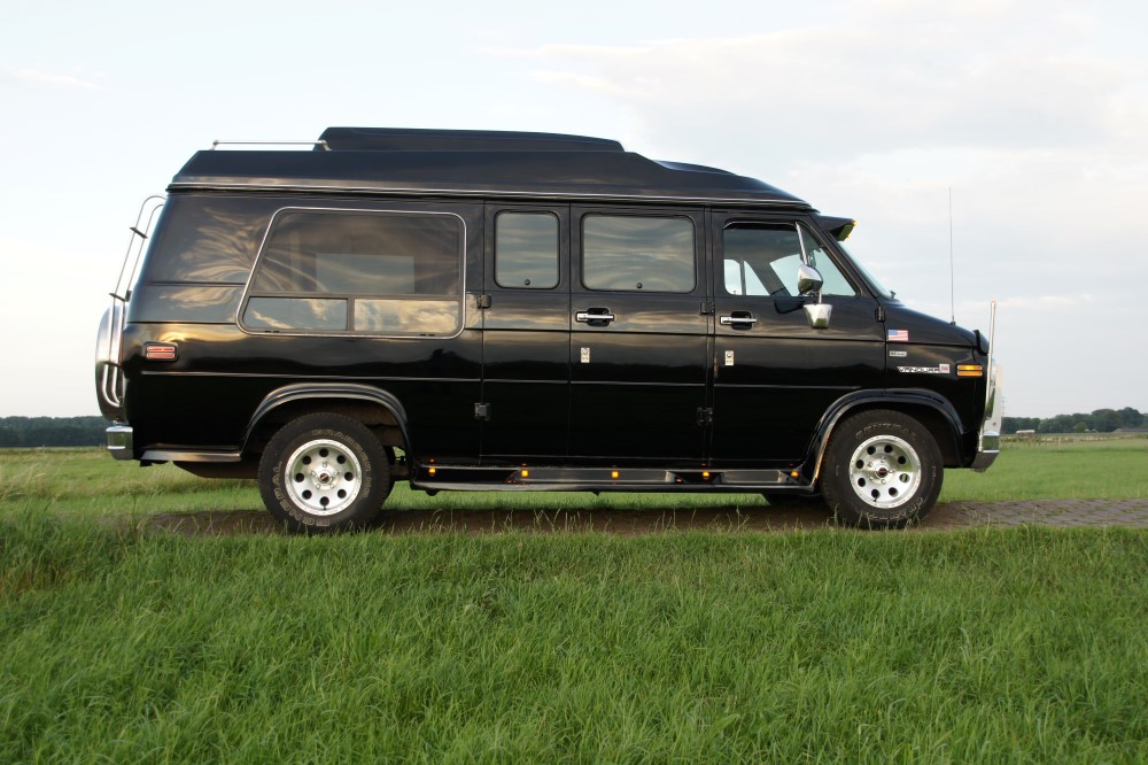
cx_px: 574
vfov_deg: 31.9
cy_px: 382
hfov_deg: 46.4
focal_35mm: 42
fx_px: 1339
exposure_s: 1/80
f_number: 5.6
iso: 200
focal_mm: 28
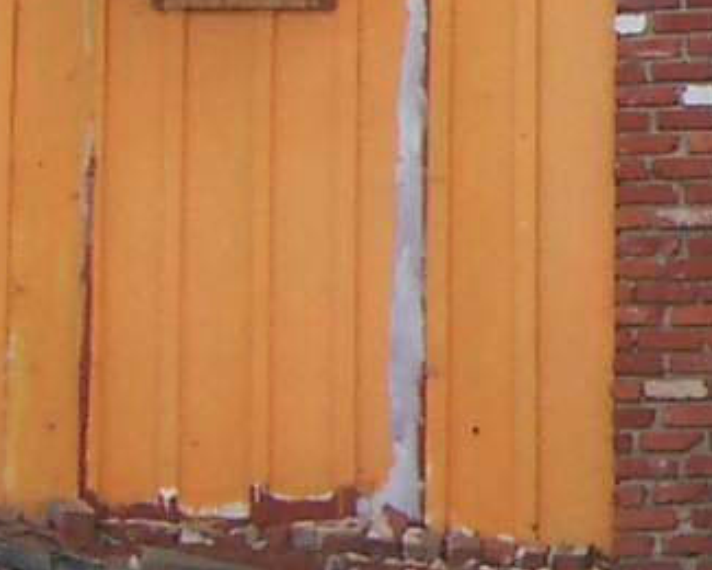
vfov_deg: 8.3
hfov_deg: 9.5
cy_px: -66
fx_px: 3877
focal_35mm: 184
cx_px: 1593
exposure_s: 1/180
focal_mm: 5.6
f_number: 5.6
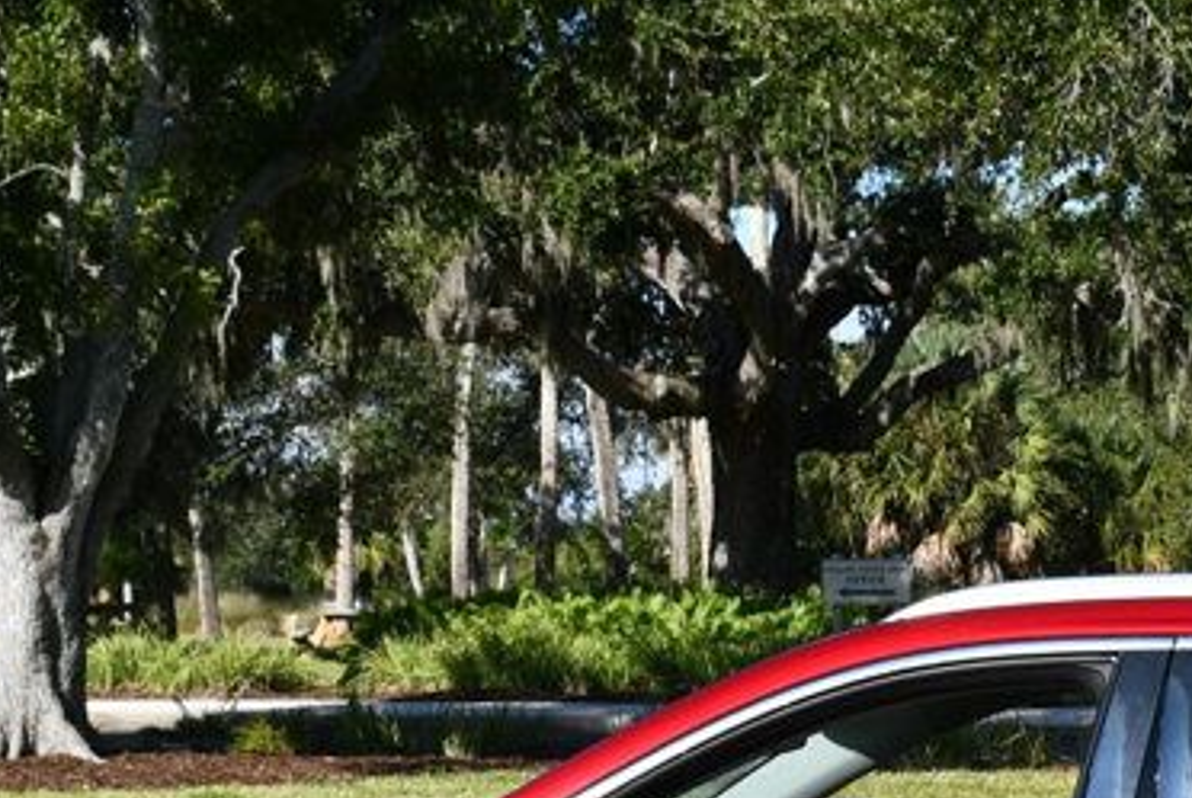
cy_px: 782
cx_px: 1048
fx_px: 4740
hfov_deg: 14.2
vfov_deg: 9.6
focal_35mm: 143
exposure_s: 1/250
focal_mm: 26
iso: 100
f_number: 8
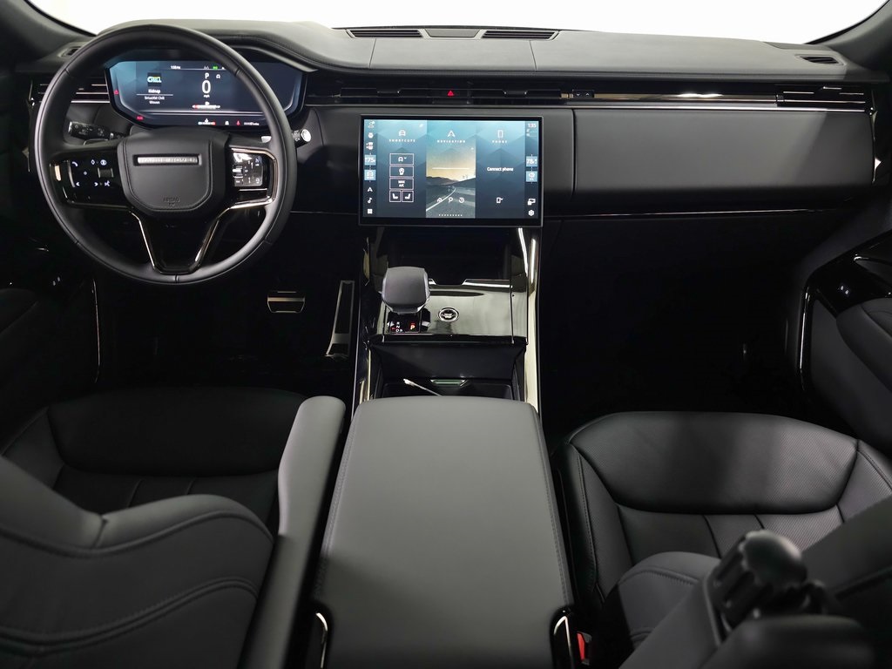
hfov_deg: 73.9
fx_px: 593
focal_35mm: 23
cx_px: 446
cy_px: 334
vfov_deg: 58.9
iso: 250
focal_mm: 6.3
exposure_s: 1/60
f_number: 1.7
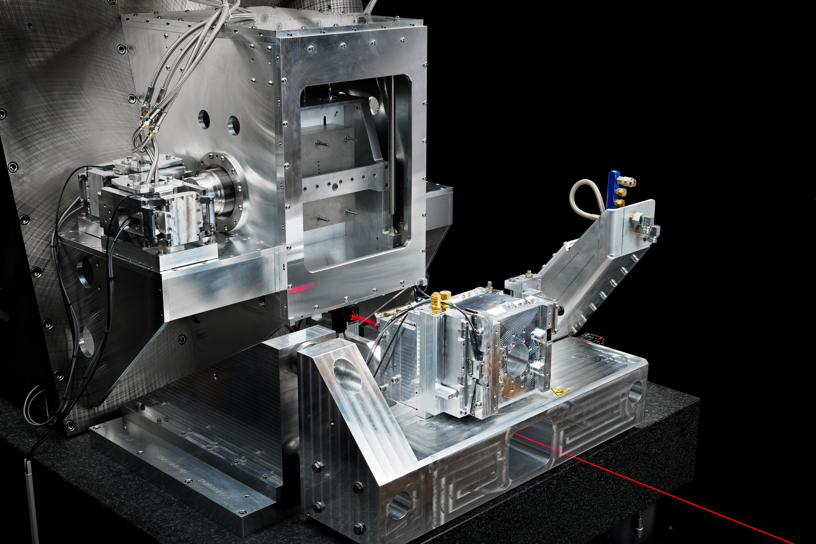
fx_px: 1133
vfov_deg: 27.0
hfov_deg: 39.6
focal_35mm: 50
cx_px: 408
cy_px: 272
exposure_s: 1/250
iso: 200
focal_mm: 50
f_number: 10
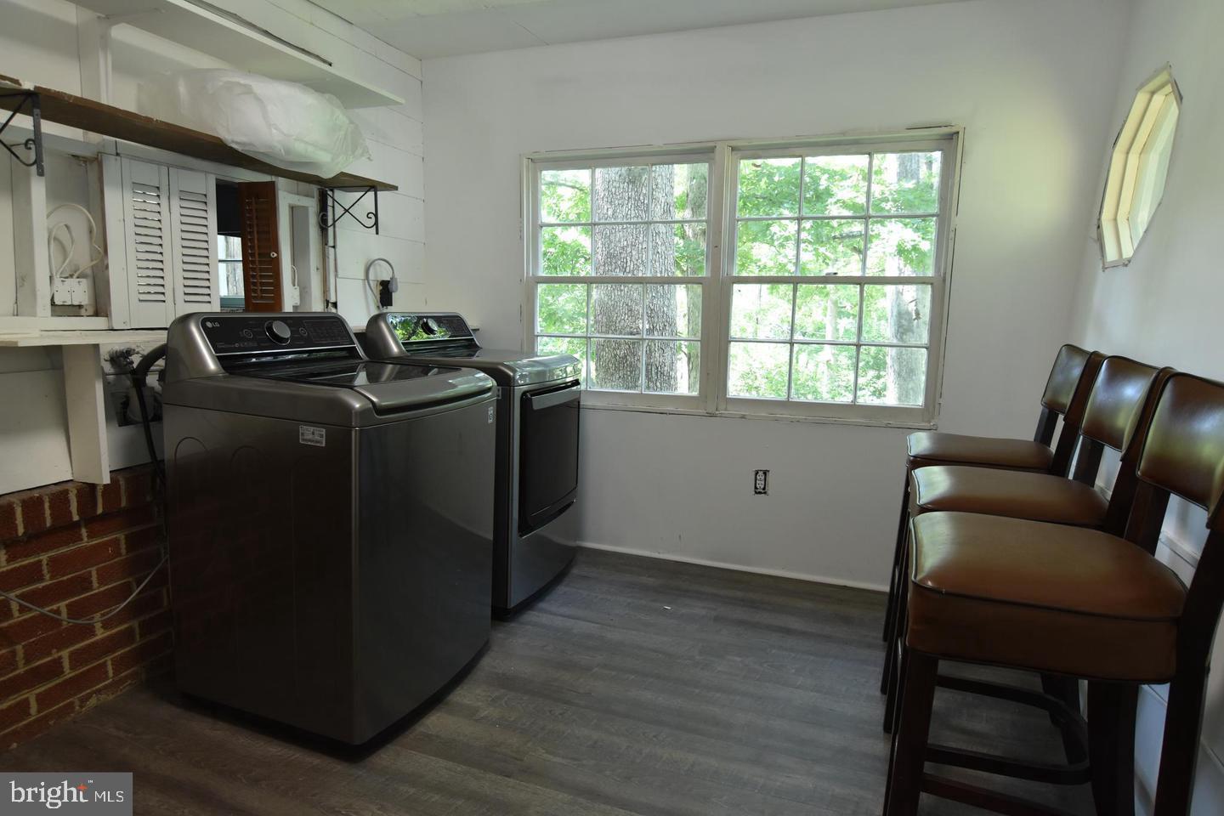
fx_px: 714
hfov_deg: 81.2
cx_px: 612
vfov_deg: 59.5
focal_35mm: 21
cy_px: 408
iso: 800
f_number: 5
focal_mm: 14
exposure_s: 1/100
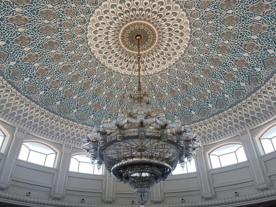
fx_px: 207
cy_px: 104
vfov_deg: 53.0
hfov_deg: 67.3
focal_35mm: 26
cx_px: 135
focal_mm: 5.1
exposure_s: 1/121
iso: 50
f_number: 1.6
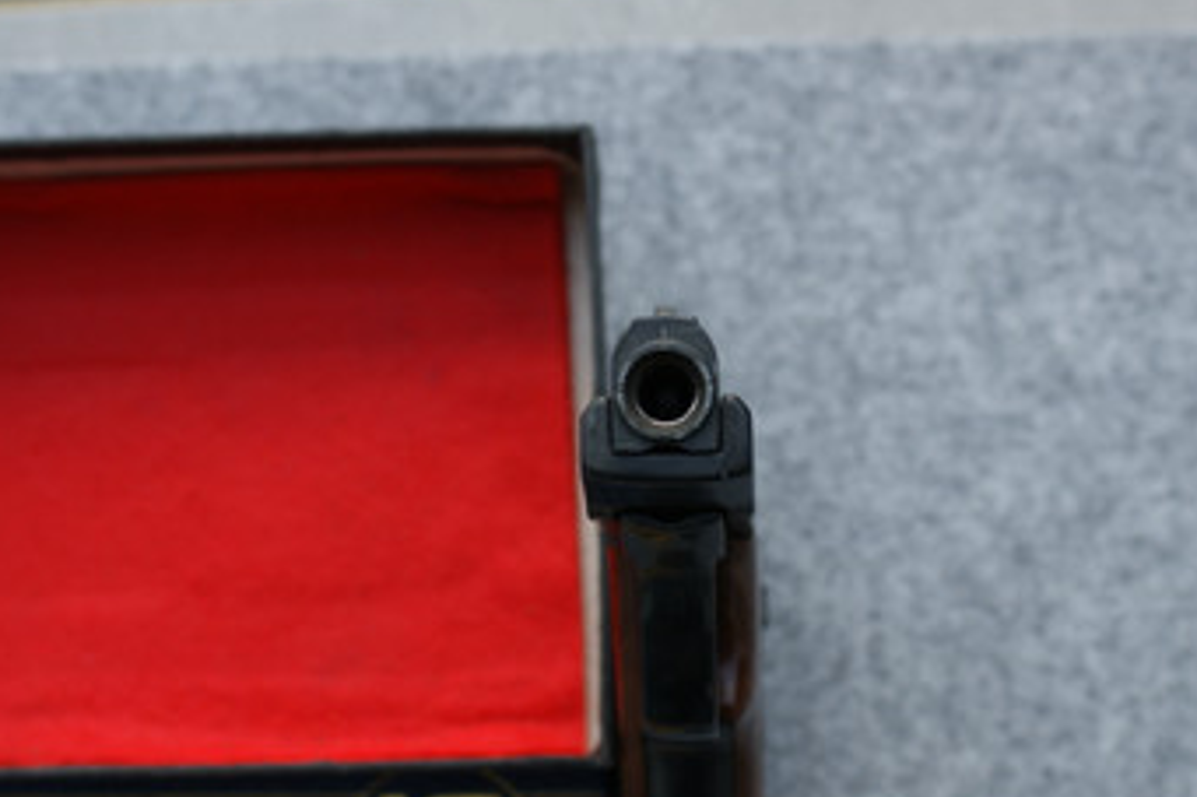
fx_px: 2193
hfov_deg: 30.5
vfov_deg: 20.6
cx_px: 663
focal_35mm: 66
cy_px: 451
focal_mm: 30
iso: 100
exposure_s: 1/50
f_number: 5
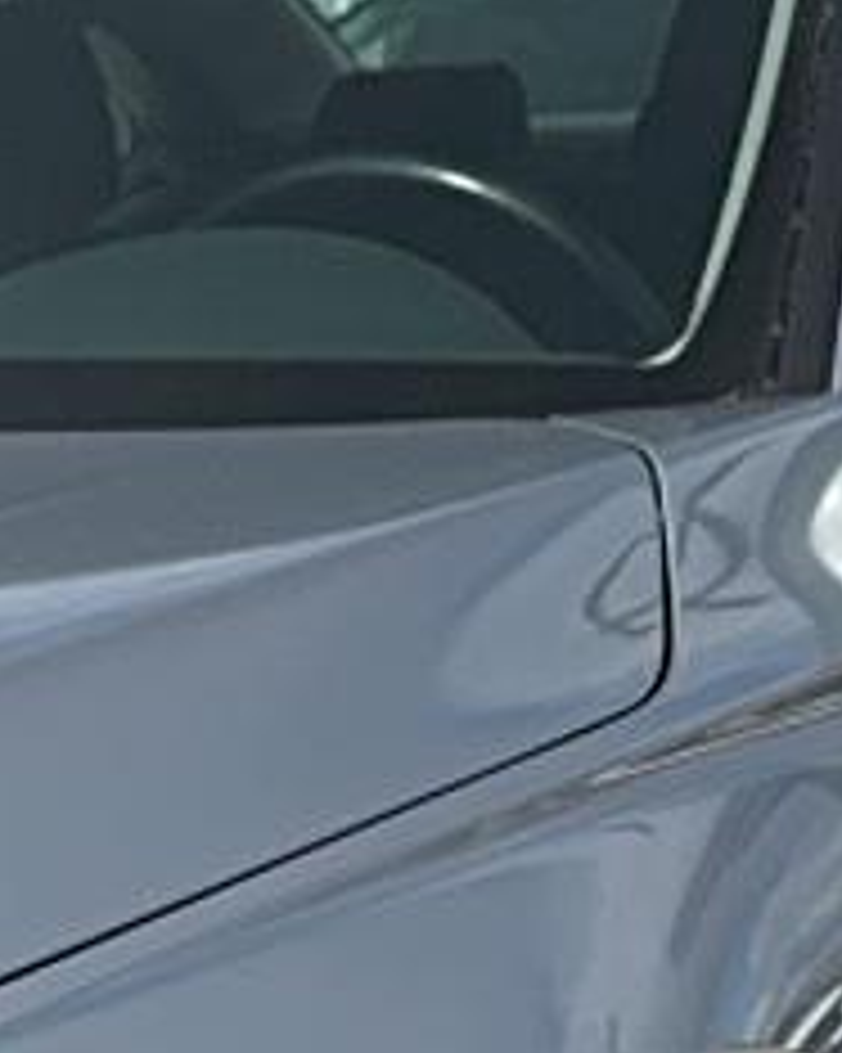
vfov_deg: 14.2
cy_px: 1494
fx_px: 3990
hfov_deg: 11.1
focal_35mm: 128
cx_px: -734
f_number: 1.78
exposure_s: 1/8621
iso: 50
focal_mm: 6.76
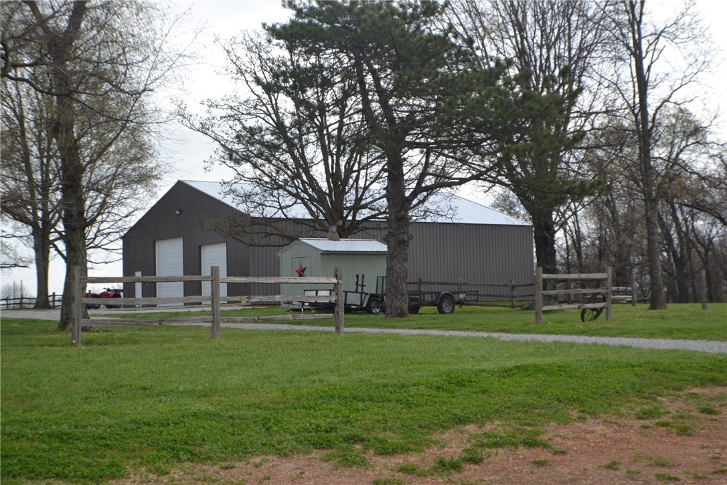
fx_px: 1666
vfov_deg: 16.6
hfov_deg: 24.6
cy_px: 242
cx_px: 364
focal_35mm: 82
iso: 100
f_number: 7.1
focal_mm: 55
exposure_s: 1/200
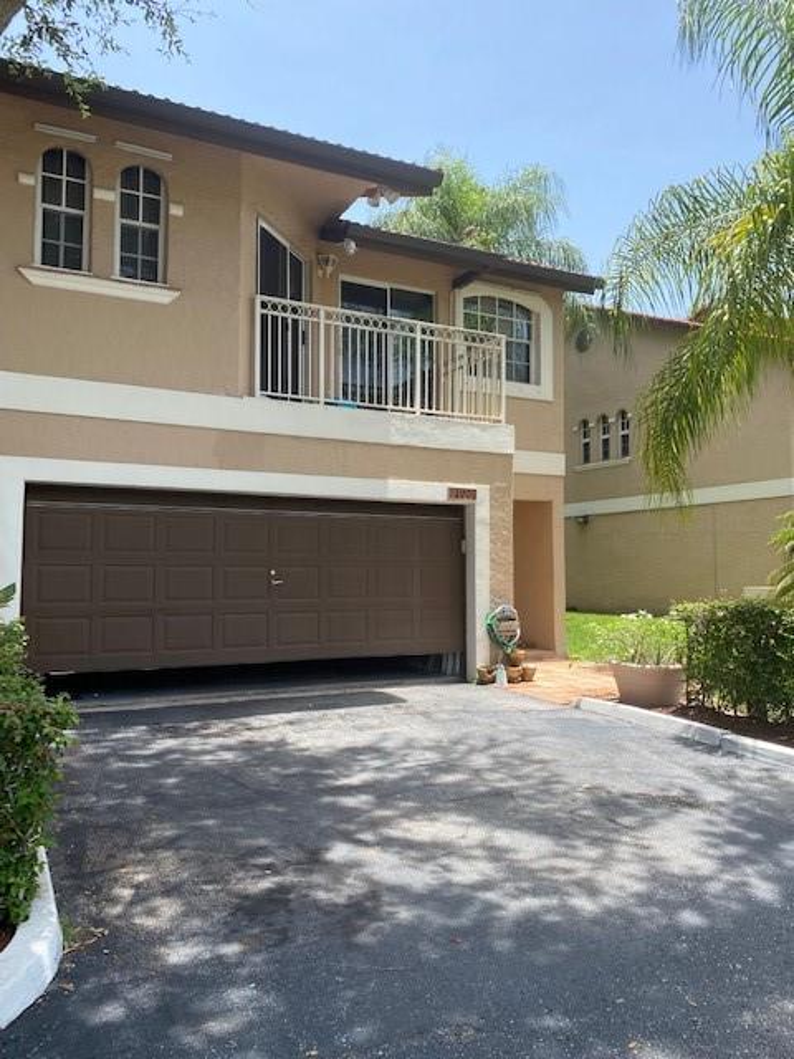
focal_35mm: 26
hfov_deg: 53.1
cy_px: 530
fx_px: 795
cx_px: 397
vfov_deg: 67.3
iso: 32
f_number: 1.8
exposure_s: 1/1206
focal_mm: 4.25
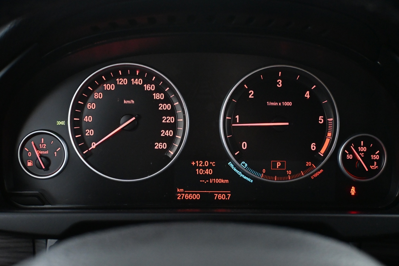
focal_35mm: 40
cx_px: 200
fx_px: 441
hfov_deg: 48.7
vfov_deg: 33.6
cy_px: 133
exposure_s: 1/40
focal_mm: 26.5
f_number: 4.5
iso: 5600
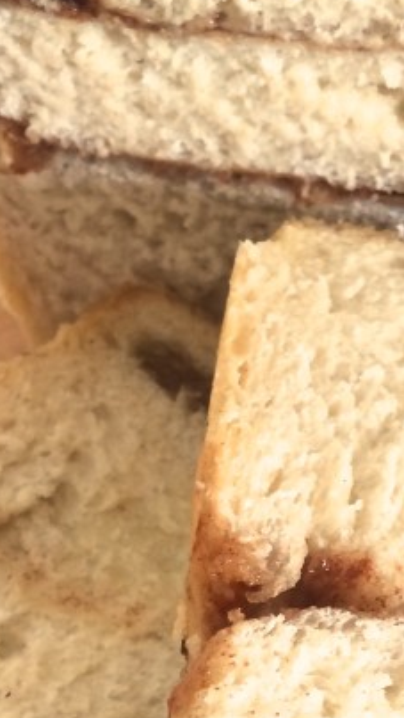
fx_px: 1525
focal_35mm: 80
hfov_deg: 15.0
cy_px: 656
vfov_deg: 25.6
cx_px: 333
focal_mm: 4.15
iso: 64
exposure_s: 1/30
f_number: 2.2
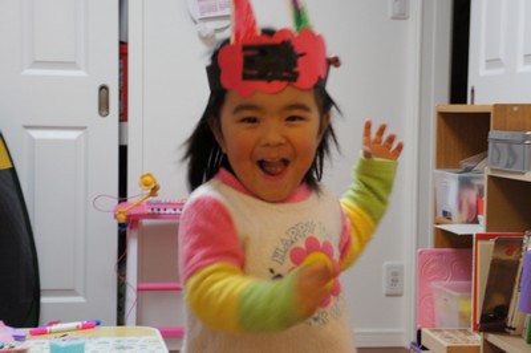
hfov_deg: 24.6
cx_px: 266
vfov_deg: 16.5
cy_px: 176
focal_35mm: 82
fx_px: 1216
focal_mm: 55
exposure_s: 1/40
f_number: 6.3
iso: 1600
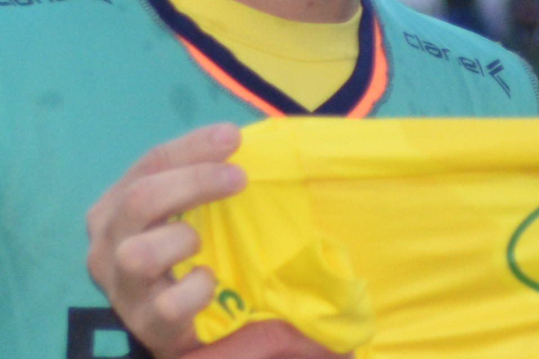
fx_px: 9815
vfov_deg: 2.1
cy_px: 136
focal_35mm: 656
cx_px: 712
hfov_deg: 3.1
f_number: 5
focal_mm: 85
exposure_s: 1/200
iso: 1000
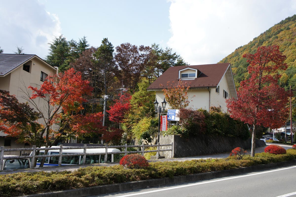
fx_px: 296
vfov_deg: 36.8
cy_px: 98
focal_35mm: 36
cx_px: 148
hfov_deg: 53.2
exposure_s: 1/100
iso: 200
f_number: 11
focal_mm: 24
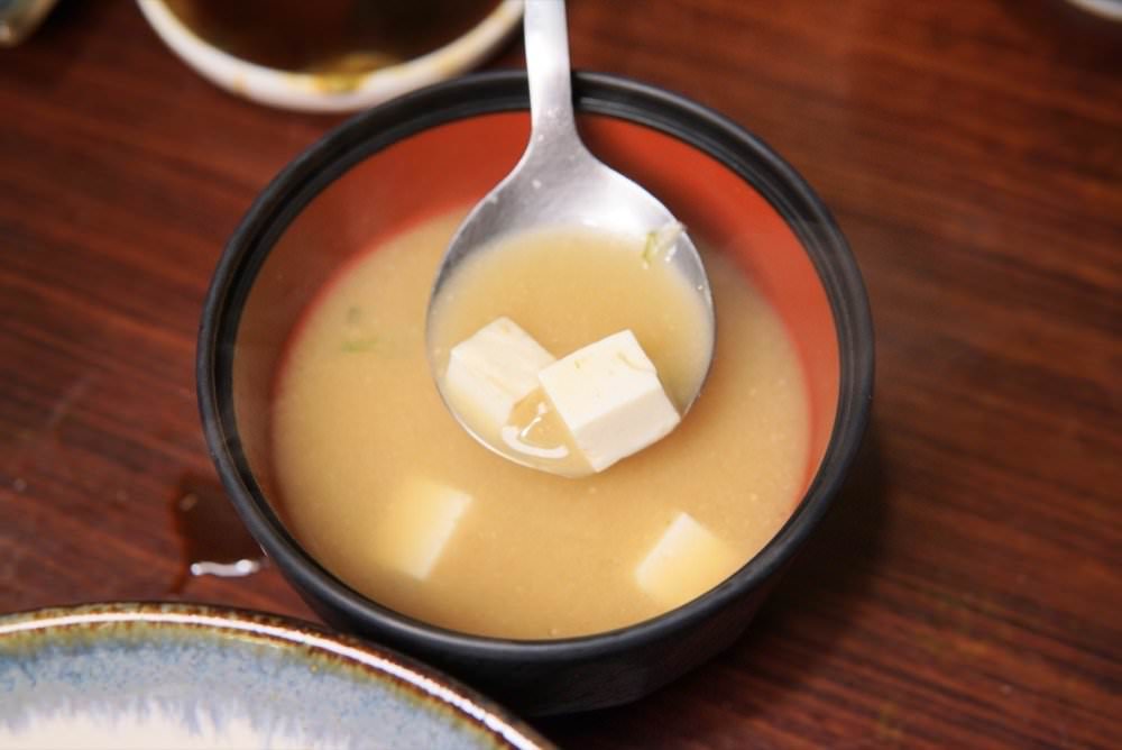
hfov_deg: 43.6
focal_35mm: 45
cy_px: 375
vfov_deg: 29.9
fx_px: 1403
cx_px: 561
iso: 500
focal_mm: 30
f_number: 4
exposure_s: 1/60
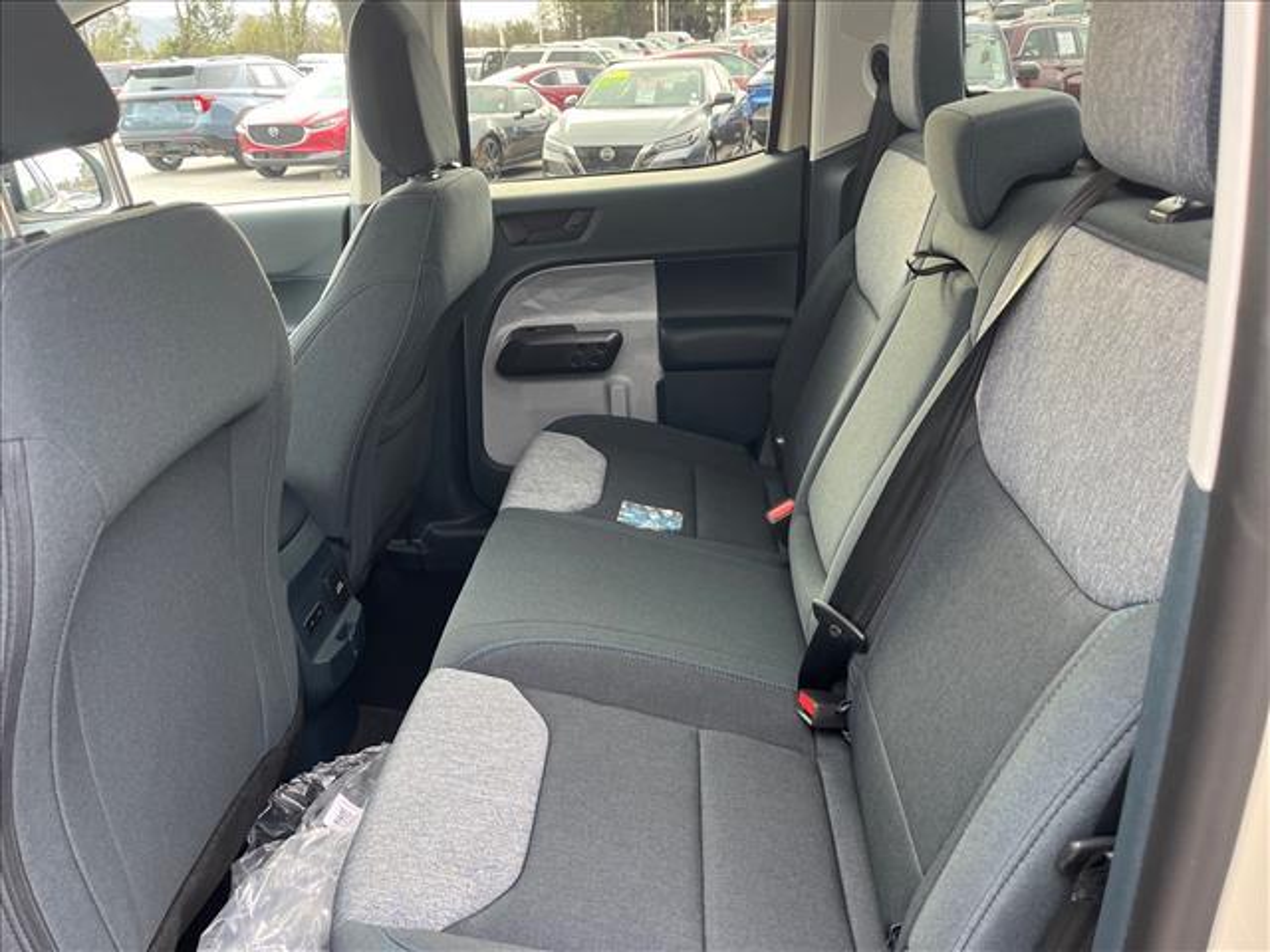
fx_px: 954
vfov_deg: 53.1
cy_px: 476
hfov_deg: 67.3
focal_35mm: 26
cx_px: 635
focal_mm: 5.1
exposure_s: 1/74
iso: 125
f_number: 1.6
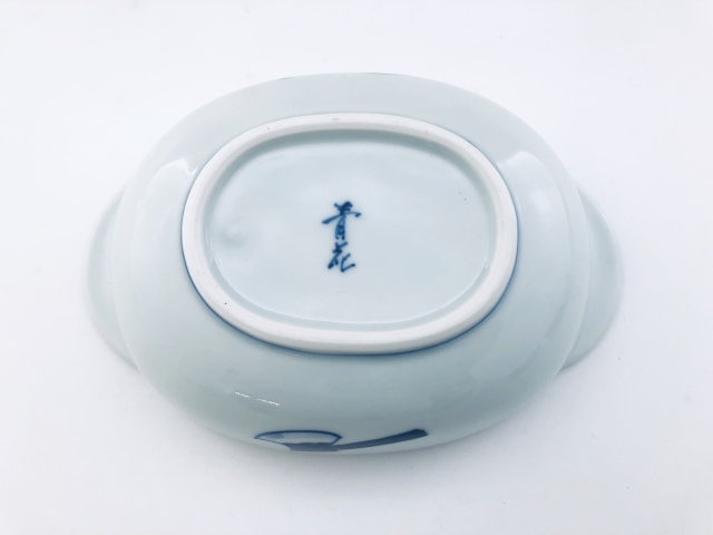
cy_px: 268
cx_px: 356
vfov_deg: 49.7
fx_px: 577
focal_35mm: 28
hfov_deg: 63.4
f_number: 1.8
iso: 50
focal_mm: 3.99
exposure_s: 1/120
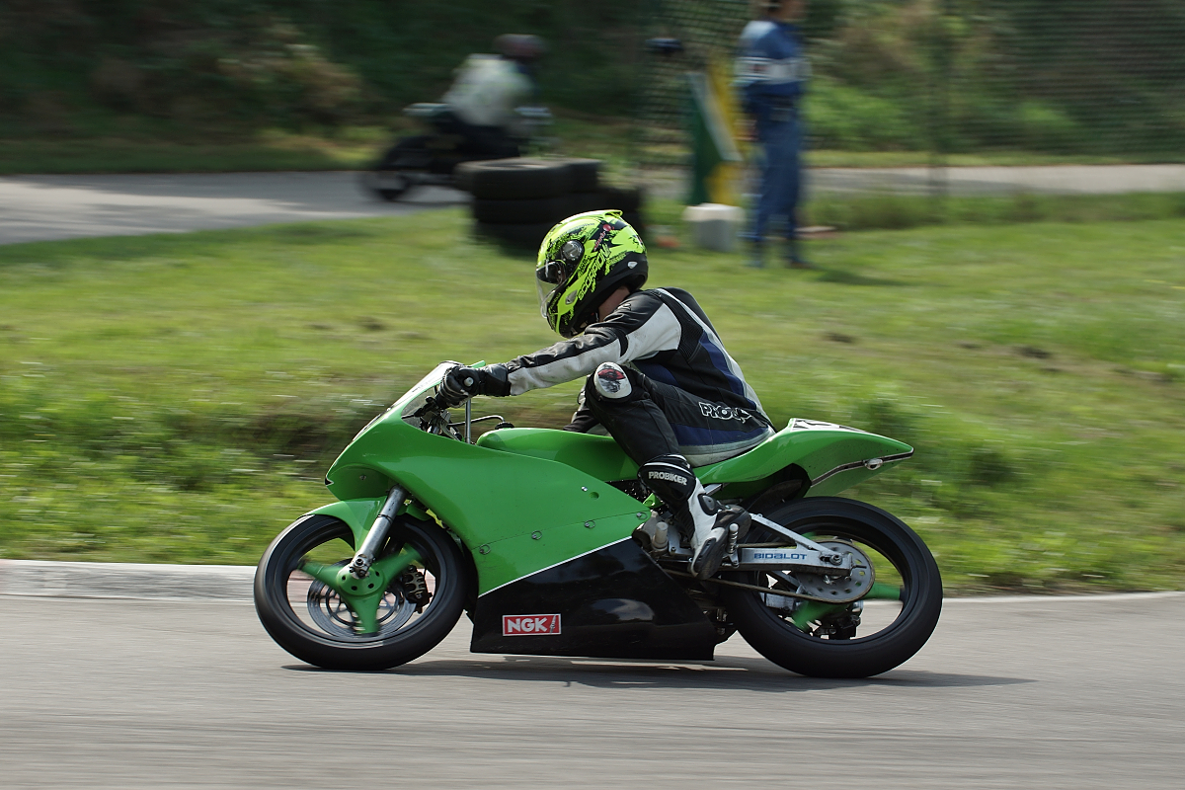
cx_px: 592
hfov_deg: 11.4
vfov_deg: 7.6
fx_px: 5925
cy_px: 395
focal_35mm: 180
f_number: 8
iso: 100
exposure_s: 1/160
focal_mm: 120
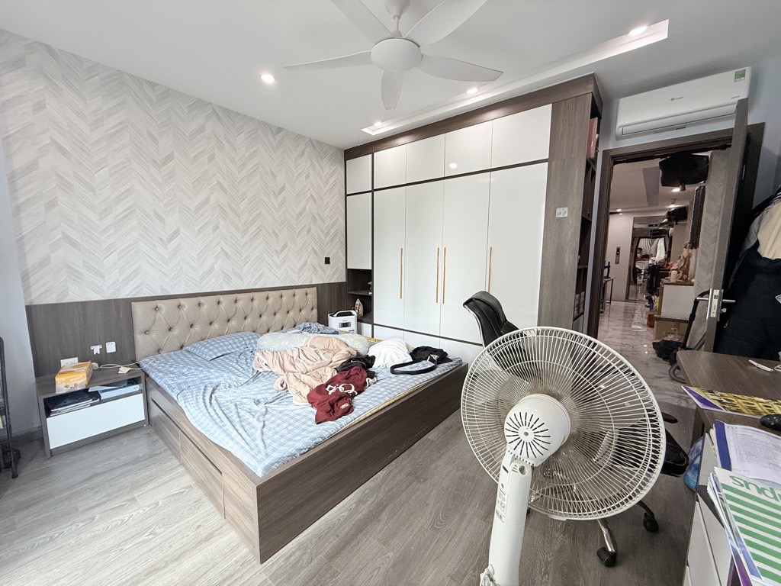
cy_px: 293
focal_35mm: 14
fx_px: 316
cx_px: 390
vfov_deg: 85.7
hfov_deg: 102.1
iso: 160
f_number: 2.2
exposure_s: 1/99
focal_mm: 2.22
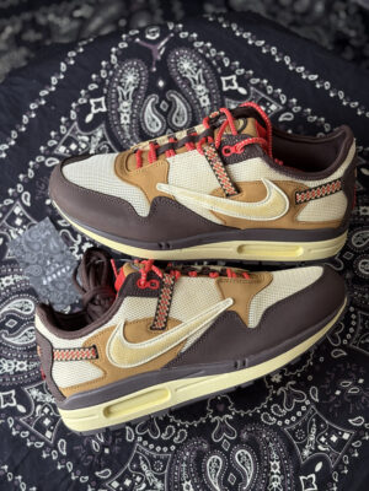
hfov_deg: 28.0
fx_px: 739
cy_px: 246
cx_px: 184
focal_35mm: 52
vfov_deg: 36.8
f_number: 1.6
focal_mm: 5.96
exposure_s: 1/122
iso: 32
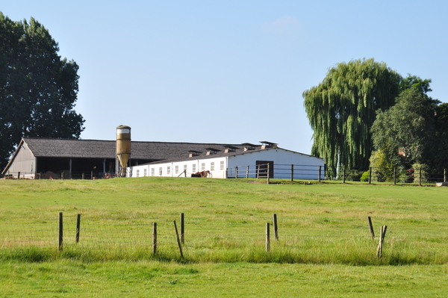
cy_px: 149
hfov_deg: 17.1
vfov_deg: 11.4
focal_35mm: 120
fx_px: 1492
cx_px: 224
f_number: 10
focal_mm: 80
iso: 200
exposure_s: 1/320
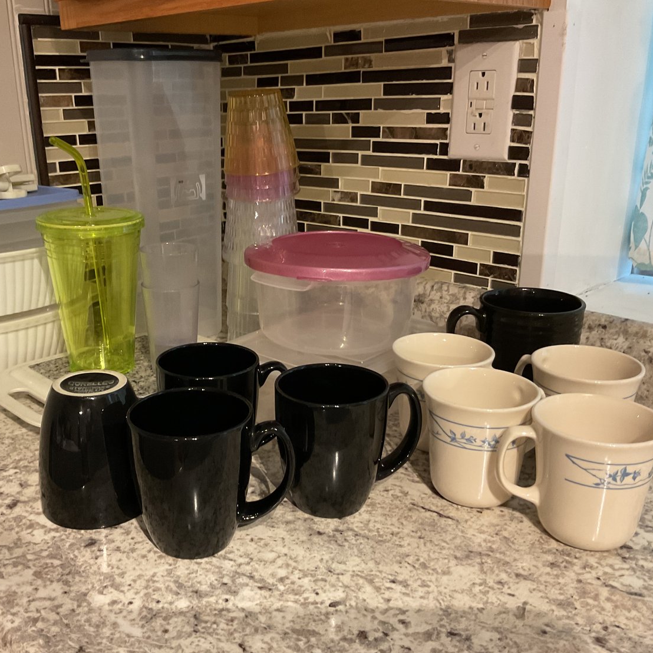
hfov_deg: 47.0
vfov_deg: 47.2
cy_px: 334
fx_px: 747
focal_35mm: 35
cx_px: 267
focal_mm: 3
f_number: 1.8
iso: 200
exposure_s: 1/40
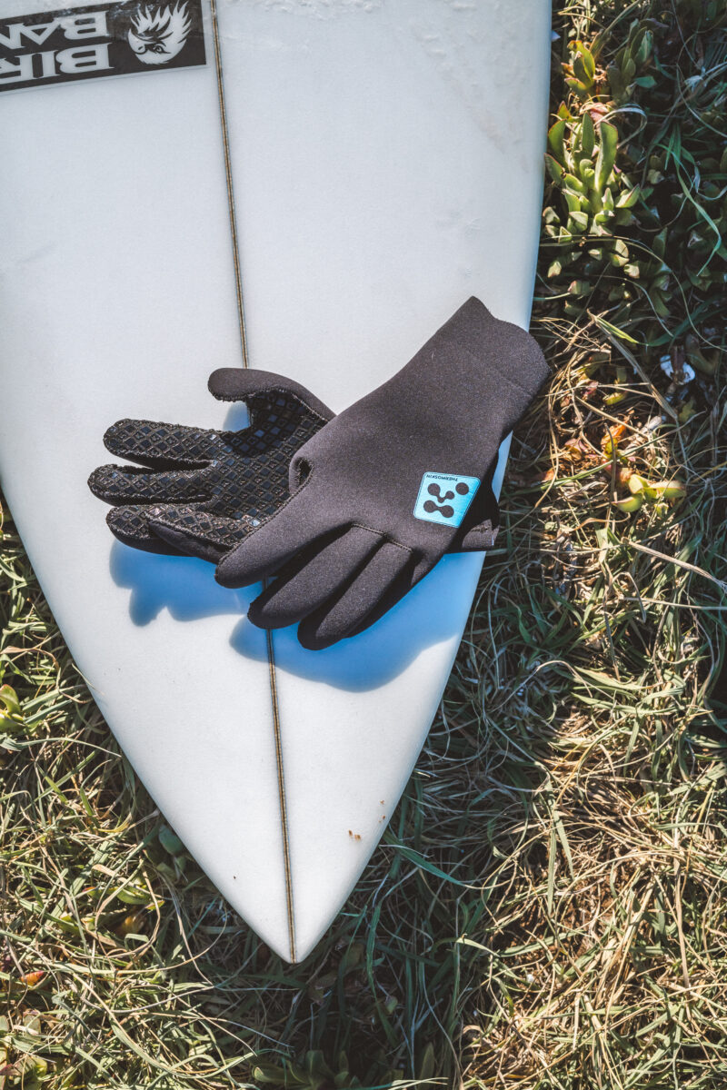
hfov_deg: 27.0
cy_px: 545
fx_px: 1514
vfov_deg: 39.6
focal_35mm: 50
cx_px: 364
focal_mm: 50
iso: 250
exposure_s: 1/2000
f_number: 5.6
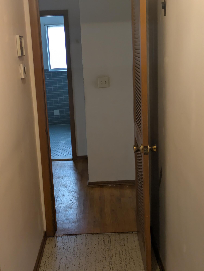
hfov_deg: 28.6
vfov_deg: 37.5
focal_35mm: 51
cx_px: 102
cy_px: 136
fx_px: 401
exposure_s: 1/120
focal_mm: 5.43
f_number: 1.89
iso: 274
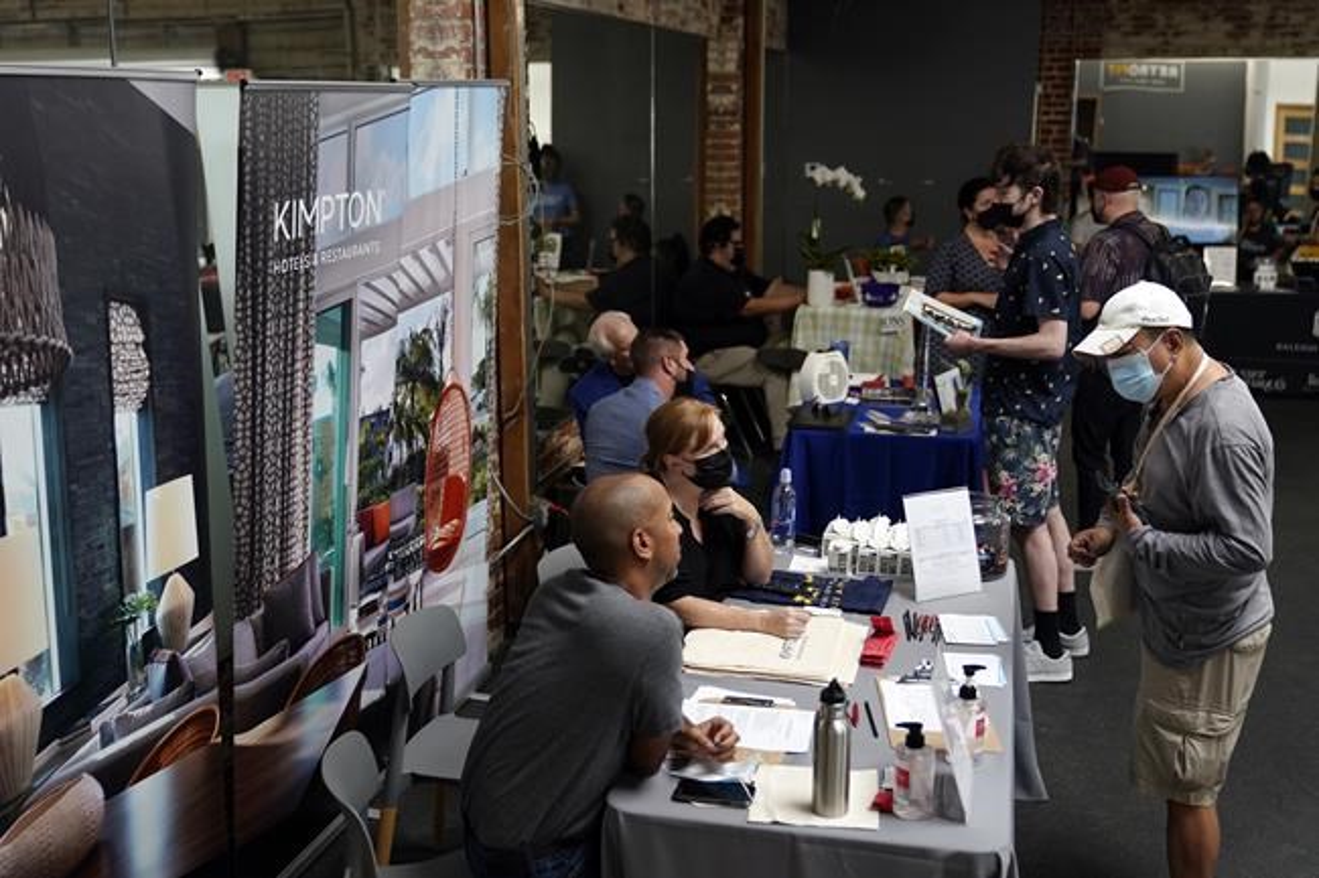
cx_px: 660
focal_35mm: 38
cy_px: 439
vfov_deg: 35.0
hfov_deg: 50.7
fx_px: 1392
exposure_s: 1/400
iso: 800
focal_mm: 38
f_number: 2.8
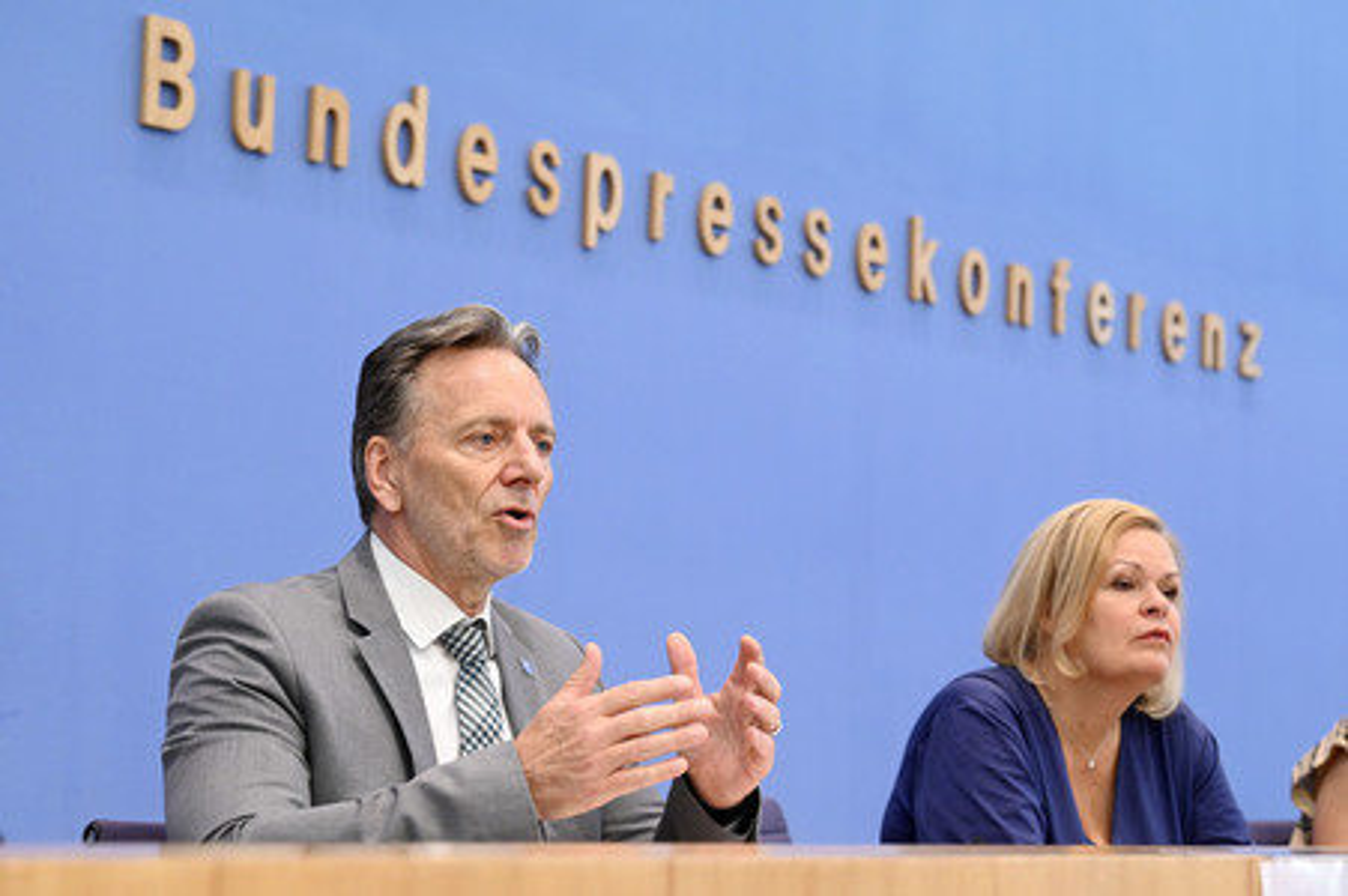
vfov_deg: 17.5
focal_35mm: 78
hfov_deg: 26.0
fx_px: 2918
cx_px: 674
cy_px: 448
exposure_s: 1/400
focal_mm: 78
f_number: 5.6
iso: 3200
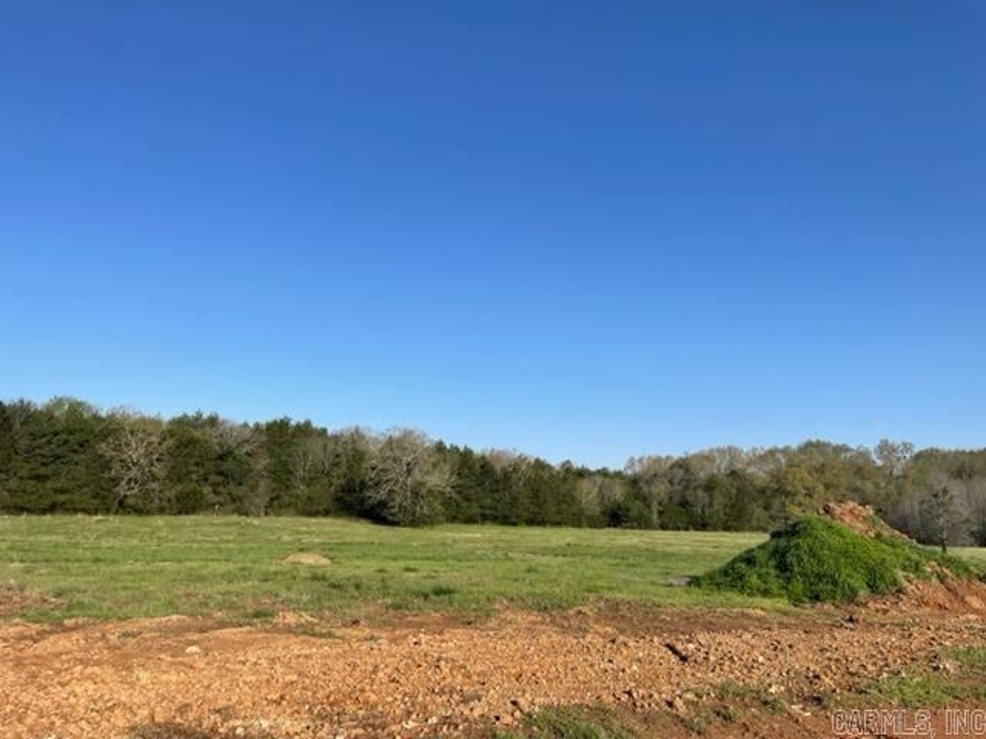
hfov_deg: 67.3
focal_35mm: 26
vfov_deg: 53.1
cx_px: 493
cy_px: 370
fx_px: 741
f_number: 1.6
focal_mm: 4.2
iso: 32
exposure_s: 1/3731
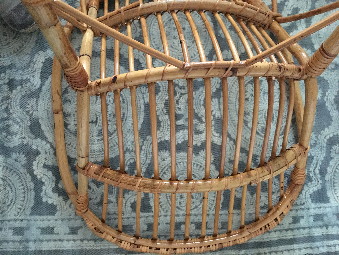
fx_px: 284
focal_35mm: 29
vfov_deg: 48.2
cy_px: 128
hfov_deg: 61.7
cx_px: 170
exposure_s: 1/17
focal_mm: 4.15
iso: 320
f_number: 2.2
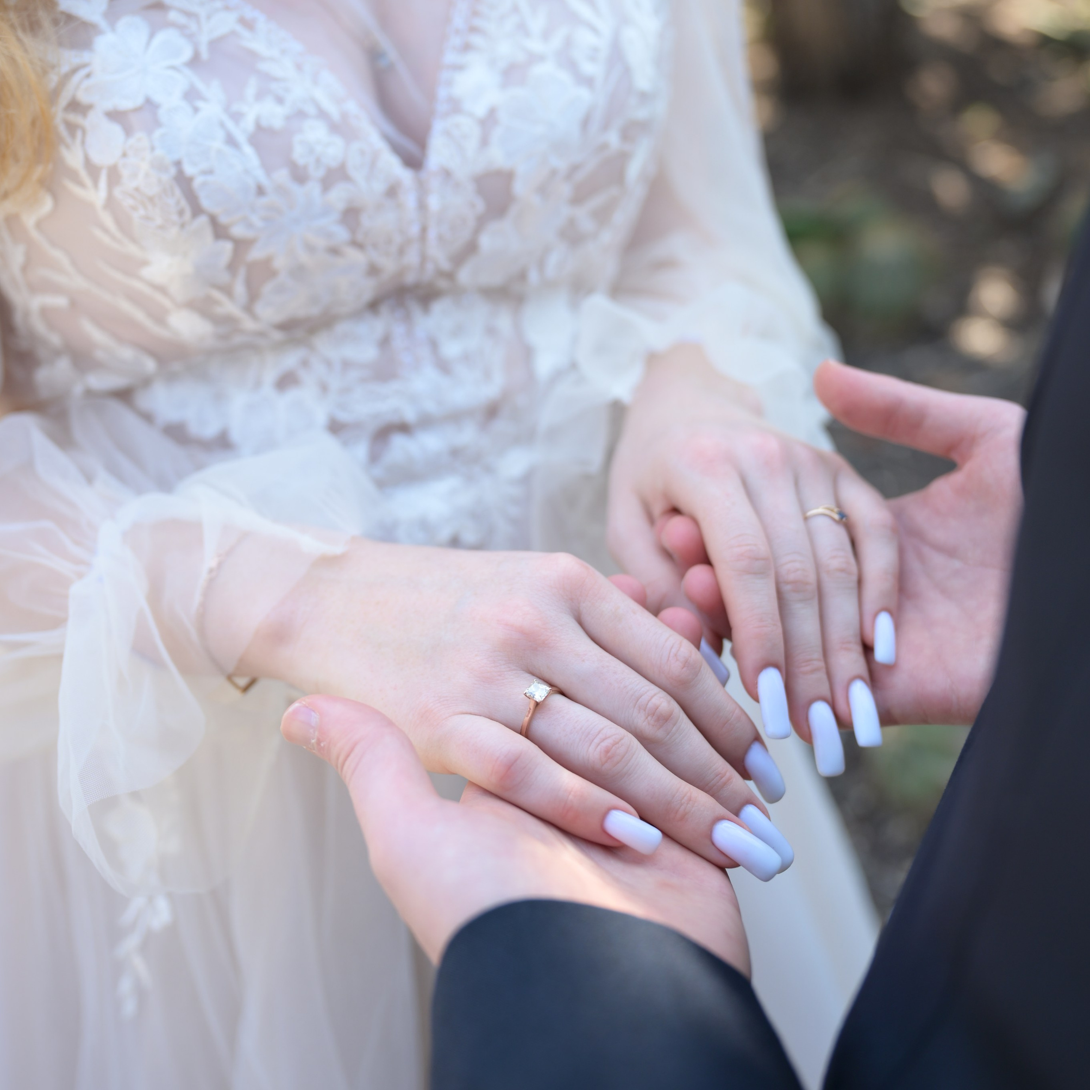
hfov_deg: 40.9
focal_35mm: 41
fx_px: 1461
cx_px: 548
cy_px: 410
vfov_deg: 40.6
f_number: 2.8
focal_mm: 32
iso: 100
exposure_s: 1/320
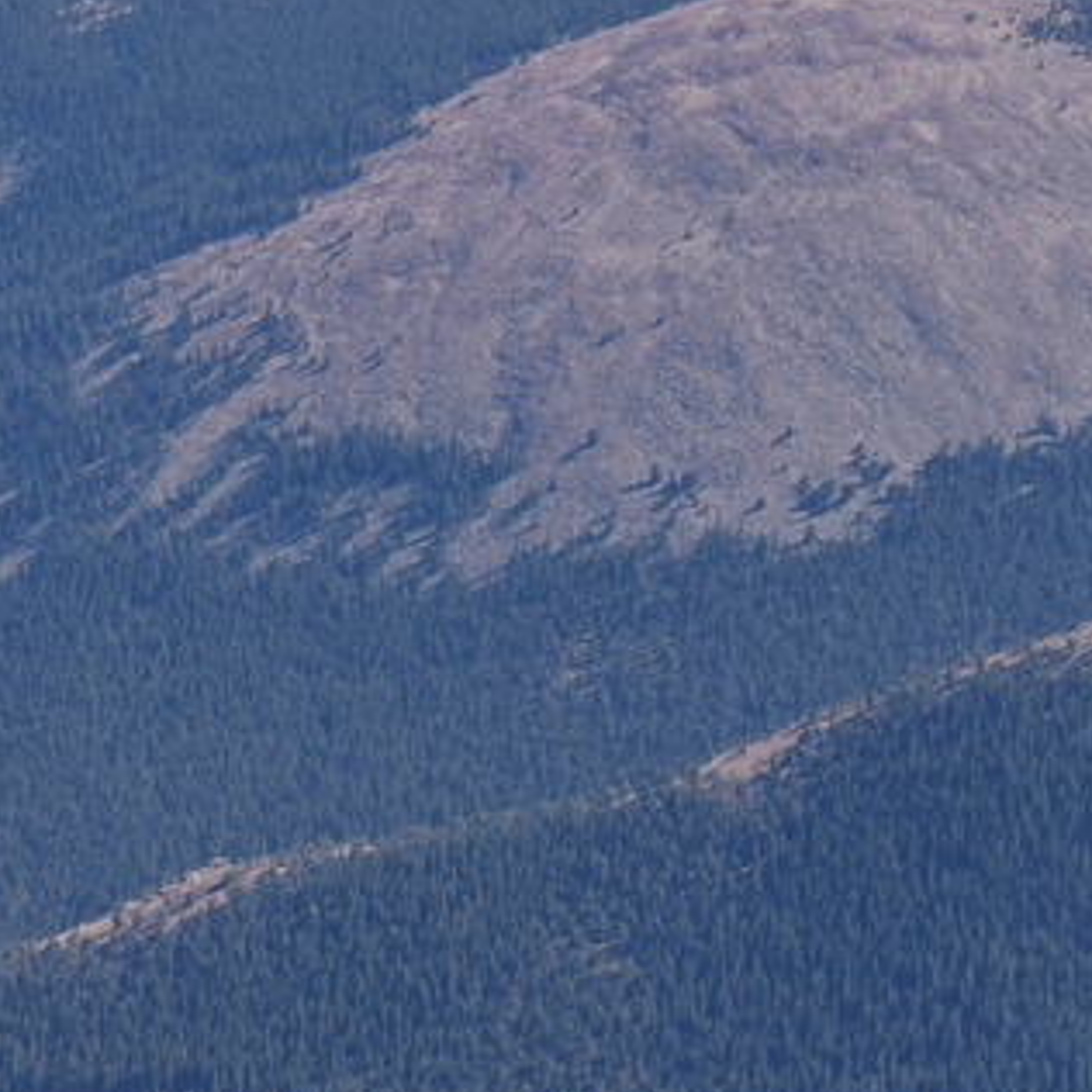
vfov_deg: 5.1
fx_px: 12277
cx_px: -173
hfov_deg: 5.1
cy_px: 408
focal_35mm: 344
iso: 100
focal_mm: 100
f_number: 8
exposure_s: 1/250
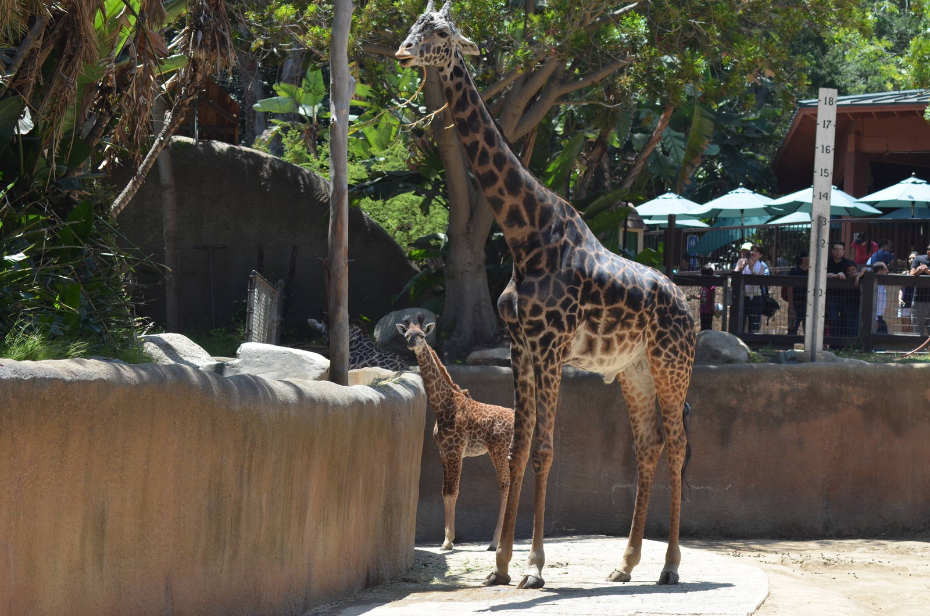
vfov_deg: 13.0
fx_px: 2707
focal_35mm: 105
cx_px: 465
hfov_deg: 19.5
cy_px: 308
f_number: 5.6
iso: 280
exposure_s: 1/500
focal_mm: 70
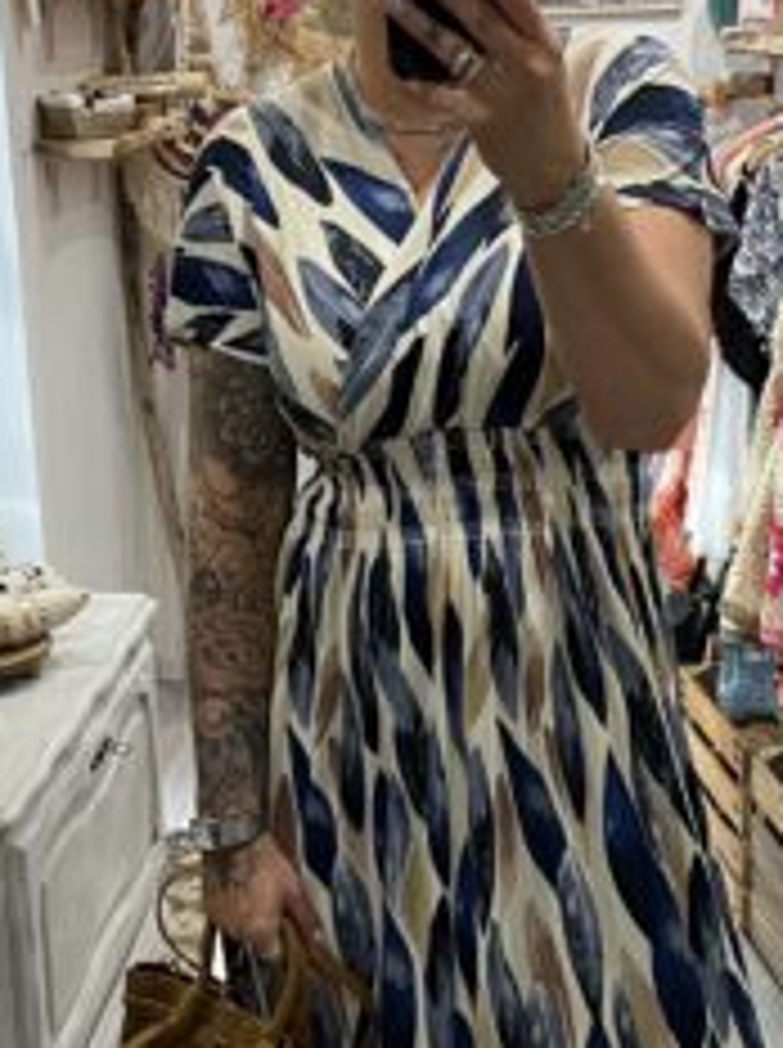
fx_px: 1300
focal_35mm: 43
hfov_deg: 33.5
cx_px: 428
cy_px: 630
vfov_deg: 43.7
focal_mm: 5.1
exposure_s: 1/50
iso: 100
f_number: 1.6
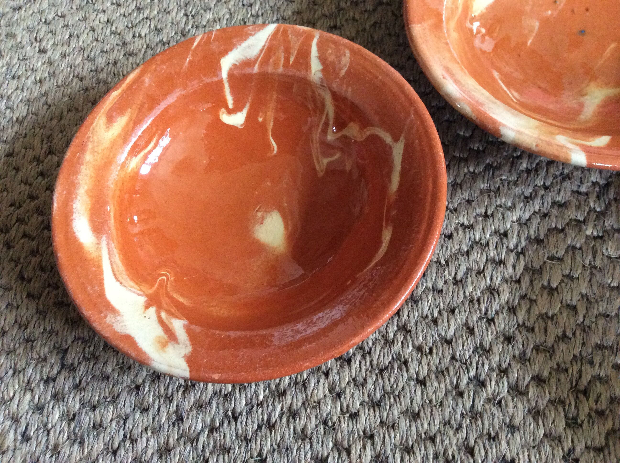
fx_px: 572
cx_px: 310
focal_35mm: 32
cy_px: 232
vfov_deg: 44.1
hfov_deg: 56.9
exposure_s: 1/17
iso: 320
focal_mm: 3.3
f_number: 2.4
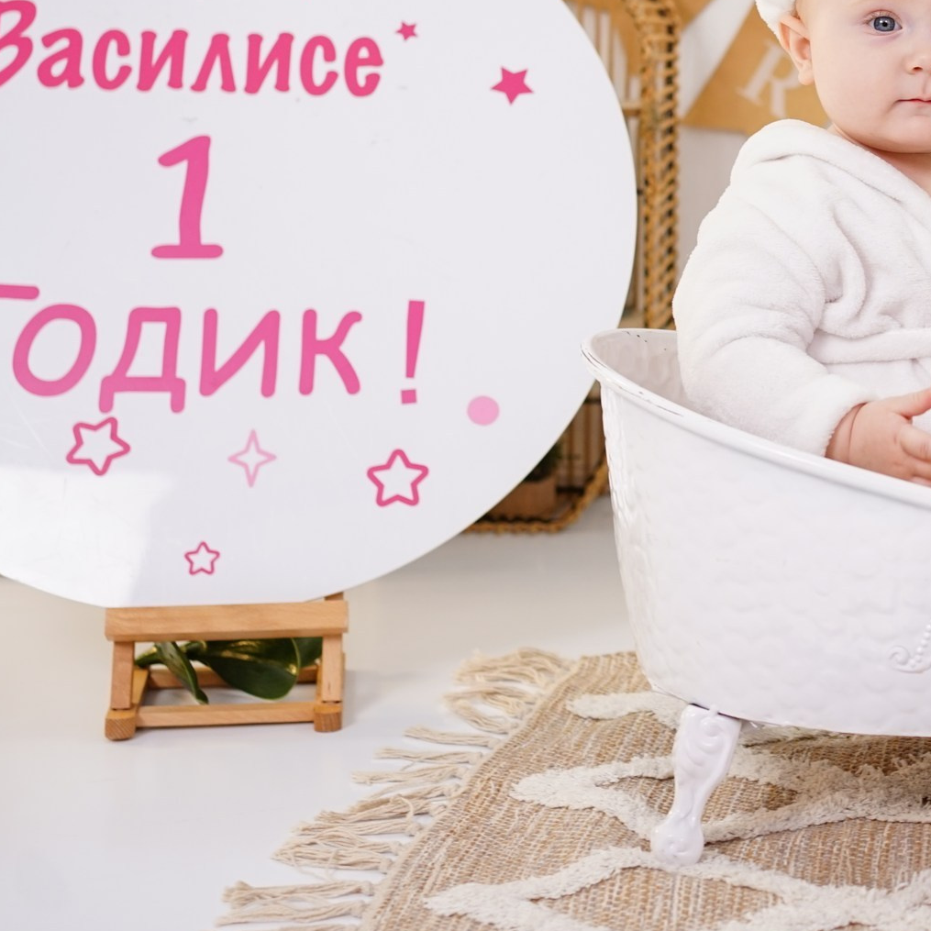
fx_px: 2282
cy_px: 186
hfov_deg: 22.3
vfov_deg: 22.7
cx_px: 901
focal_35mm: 75
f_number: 2.8
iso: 250
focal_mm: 35
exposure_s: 1/200
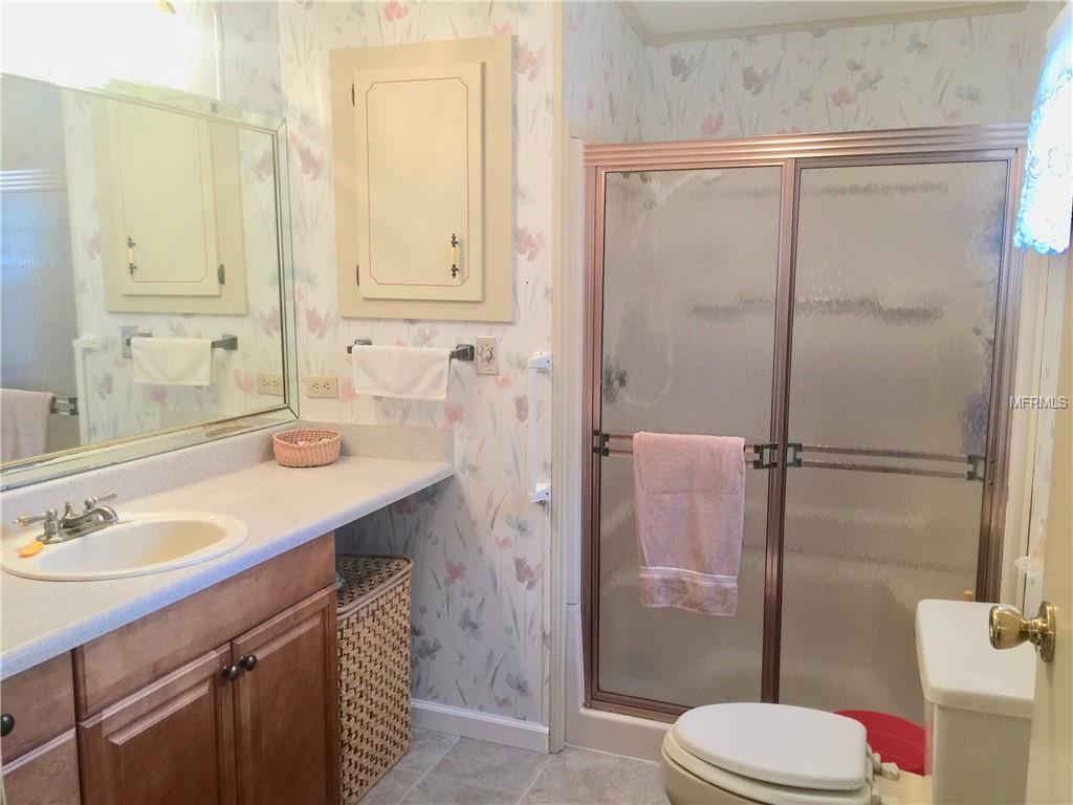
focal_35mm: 29
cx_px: 536
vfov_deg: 48.2
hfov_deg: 61.7
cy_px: 402
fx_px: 899
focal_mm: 4.15
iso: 40
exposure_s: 1/15
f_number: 2.2
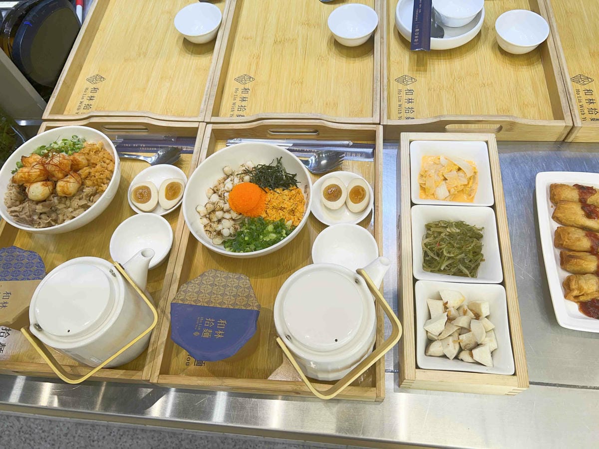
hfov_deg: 67.3
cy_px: 224
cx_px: 300
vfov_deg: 53.1
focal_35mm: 26
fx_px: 450
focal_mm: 5.7
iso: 40
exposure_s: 1/120
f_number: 1.5
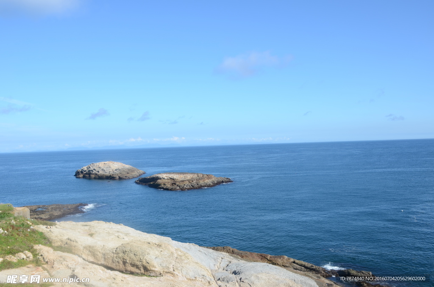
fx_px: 415
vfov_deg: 38.2
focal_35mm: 34
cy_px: 144
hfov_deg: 55.2
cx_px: 217
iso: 100
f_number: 8
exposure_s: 1/160
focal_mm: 23
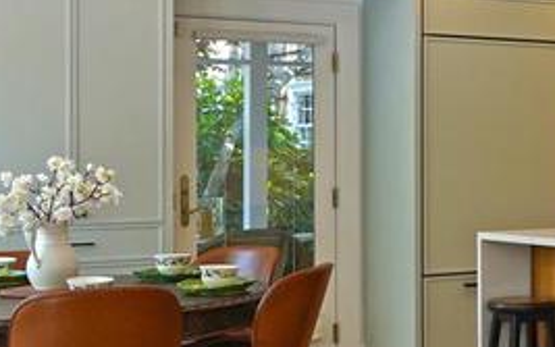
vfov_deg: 14.9
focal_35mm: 88
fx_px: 1331
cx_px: 807
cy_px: 148
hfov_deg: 20.5
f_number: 4
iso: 500
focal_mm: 16
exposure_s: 1/160
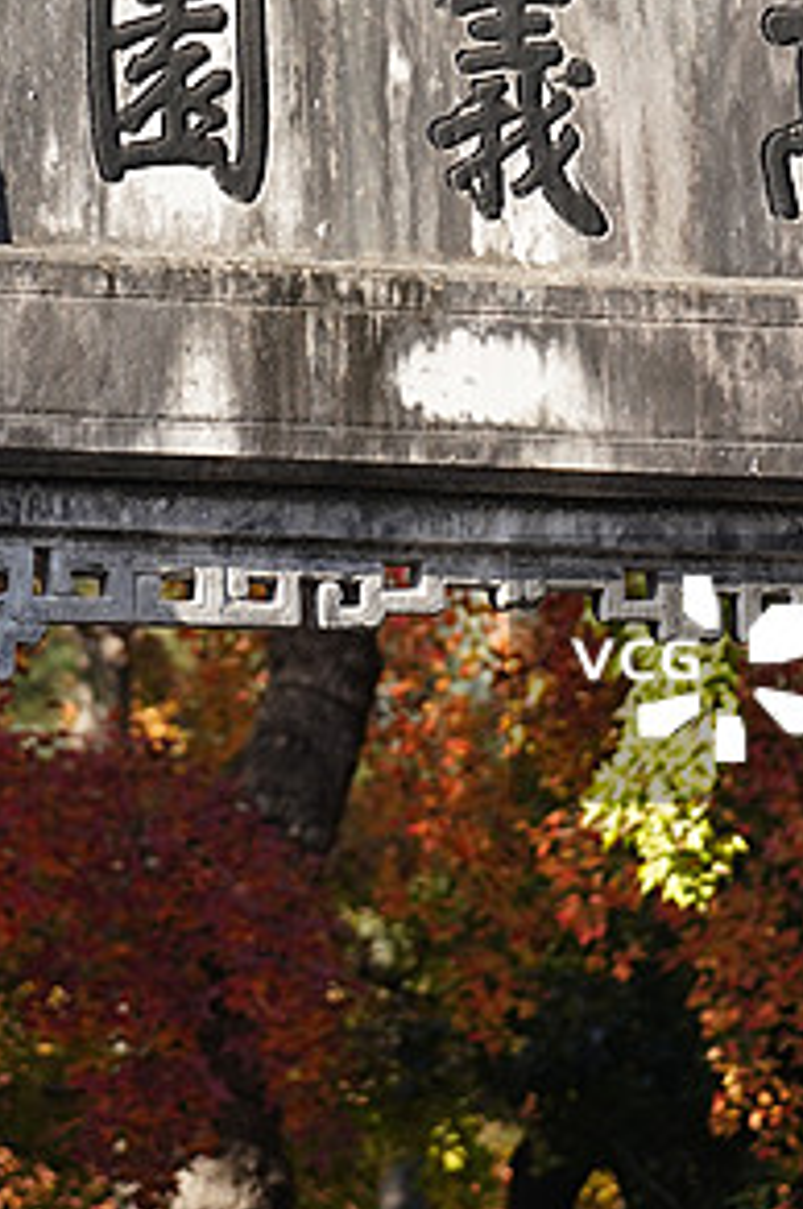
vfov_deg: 10.6
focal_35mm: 192
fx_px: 6439
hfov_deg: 7.1
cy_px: -108
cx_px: 329
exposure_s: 1/800
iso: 250
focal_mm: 70
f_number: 2.8
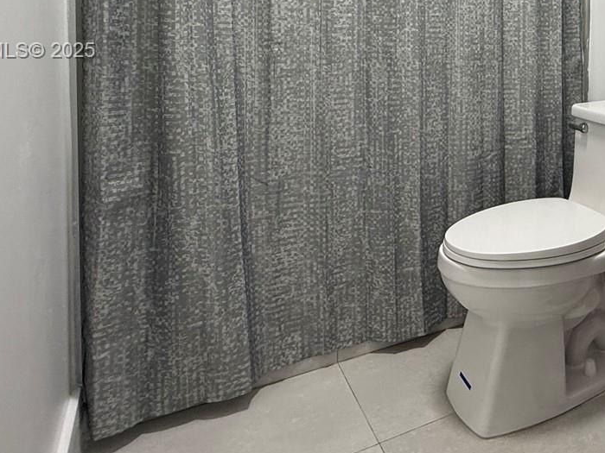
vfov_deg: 41.0
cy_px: 52
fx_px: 559
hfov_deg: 51.7
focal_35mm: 32
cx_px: 518
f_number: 2.2
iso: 160
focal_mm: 2.22
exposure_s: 1/120
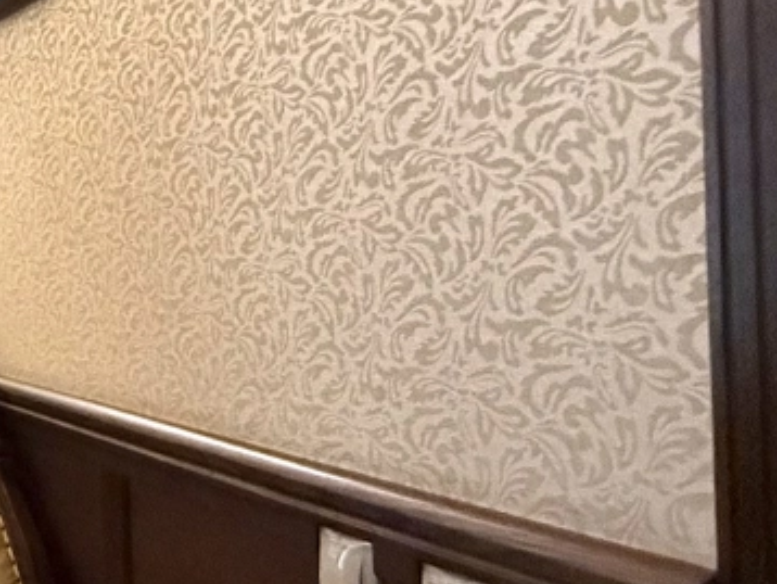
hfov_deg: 25.6
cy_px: 238
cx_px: -464
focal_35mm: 49
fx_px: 1101
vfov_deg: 29.6
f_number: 2.2
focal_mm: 2.22
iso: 640
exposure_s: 1/50
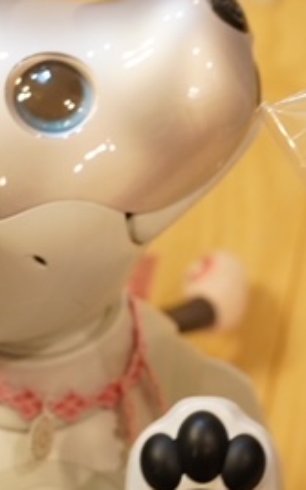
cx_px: 295
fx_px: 1174
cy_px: 209
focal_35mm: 88
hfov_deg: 14.6
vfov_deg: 23.5
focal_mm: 24
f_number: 4
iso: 1600
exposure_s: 1/40
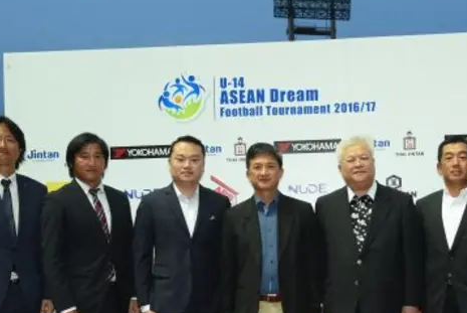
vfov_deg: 23.5
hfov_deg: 35.0
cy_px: 249
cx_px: 263
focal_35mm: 57
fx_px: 740
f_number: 4.5
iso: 2000
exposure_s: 1/160
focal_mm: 34
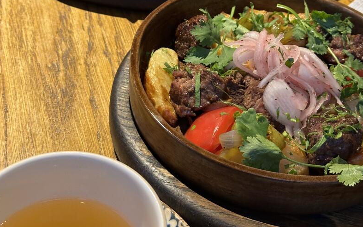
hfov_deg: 29.8
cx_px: 182
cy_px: 52
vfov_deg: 18.7
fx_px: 683
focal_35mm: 69
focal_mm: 6.86
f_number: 1.78
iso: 250
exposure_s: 1/33
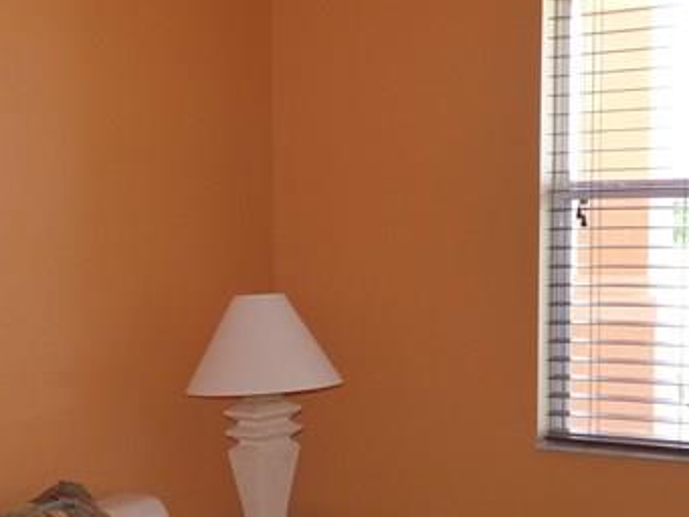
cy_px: 339
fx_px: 1195
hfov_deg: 32.1
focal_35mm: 60
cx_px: 414
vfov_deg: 24.3
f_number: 2.8
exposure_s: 1/80
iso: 160
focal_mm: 3.58
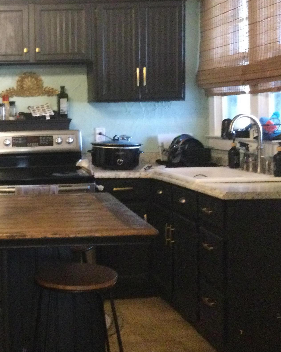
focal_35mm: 59
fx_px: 614
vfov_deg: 31.9
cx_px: 7
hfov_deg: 24.7
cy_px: 140
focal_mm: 3.3
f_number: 2.4
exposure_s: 1/15
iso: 250
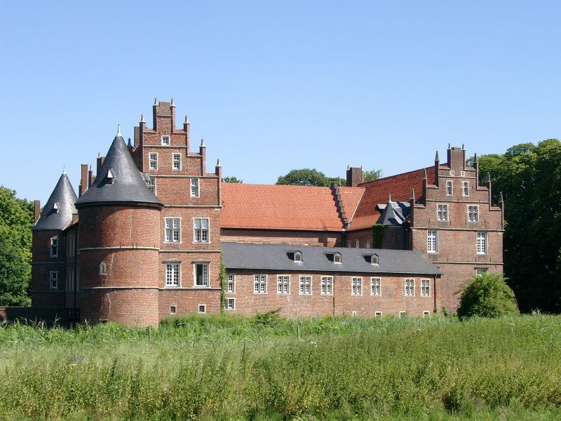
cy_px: 210
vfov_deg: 21.3
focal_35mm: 69
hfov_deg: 28.2
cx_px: 280
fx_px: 1118
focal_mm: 14.22
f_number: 4
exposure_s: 1/397
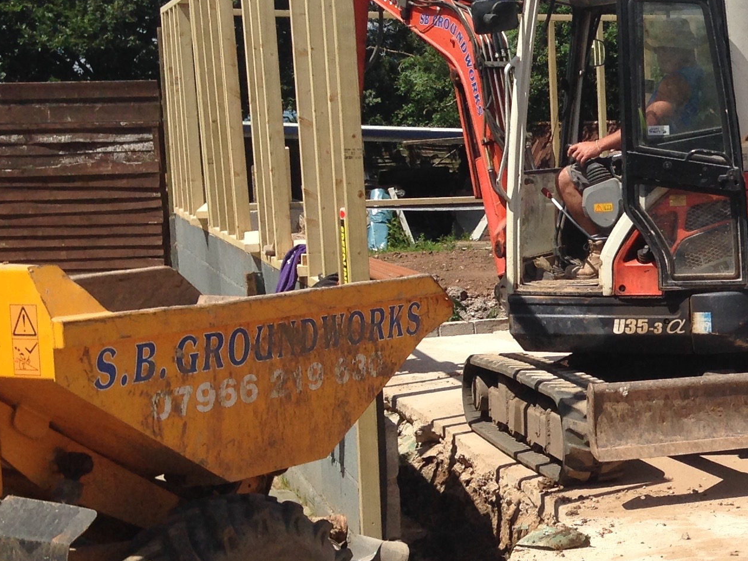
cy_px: 275
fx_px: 1837
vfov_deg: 17.4
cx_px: 927
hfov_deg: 21.2
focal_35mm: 85
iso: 50
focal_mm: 4.12
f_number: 2.4
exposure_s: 1/1938
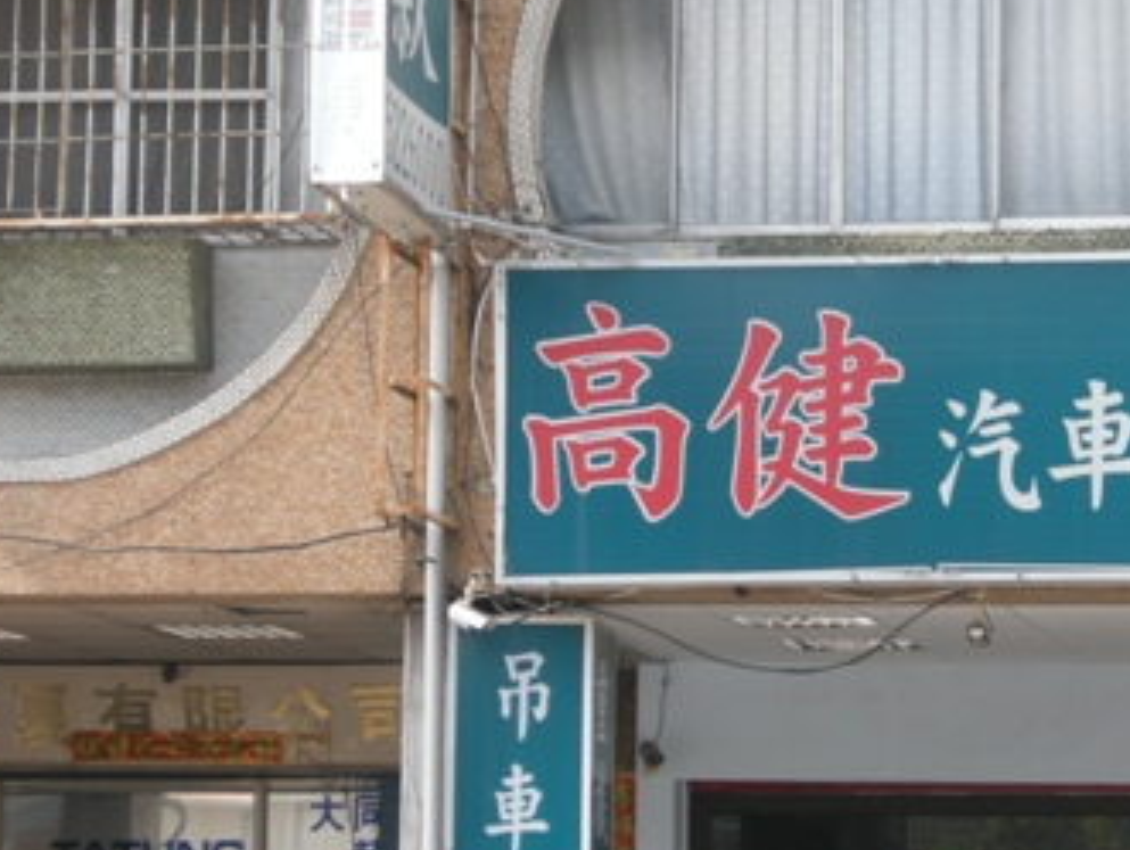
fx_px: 5490
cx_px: 877
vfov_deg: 8.8
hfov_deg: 11.7
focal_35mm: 168
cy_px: 546
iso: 64
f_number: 4.3
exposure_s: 1/120
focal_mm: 18.6
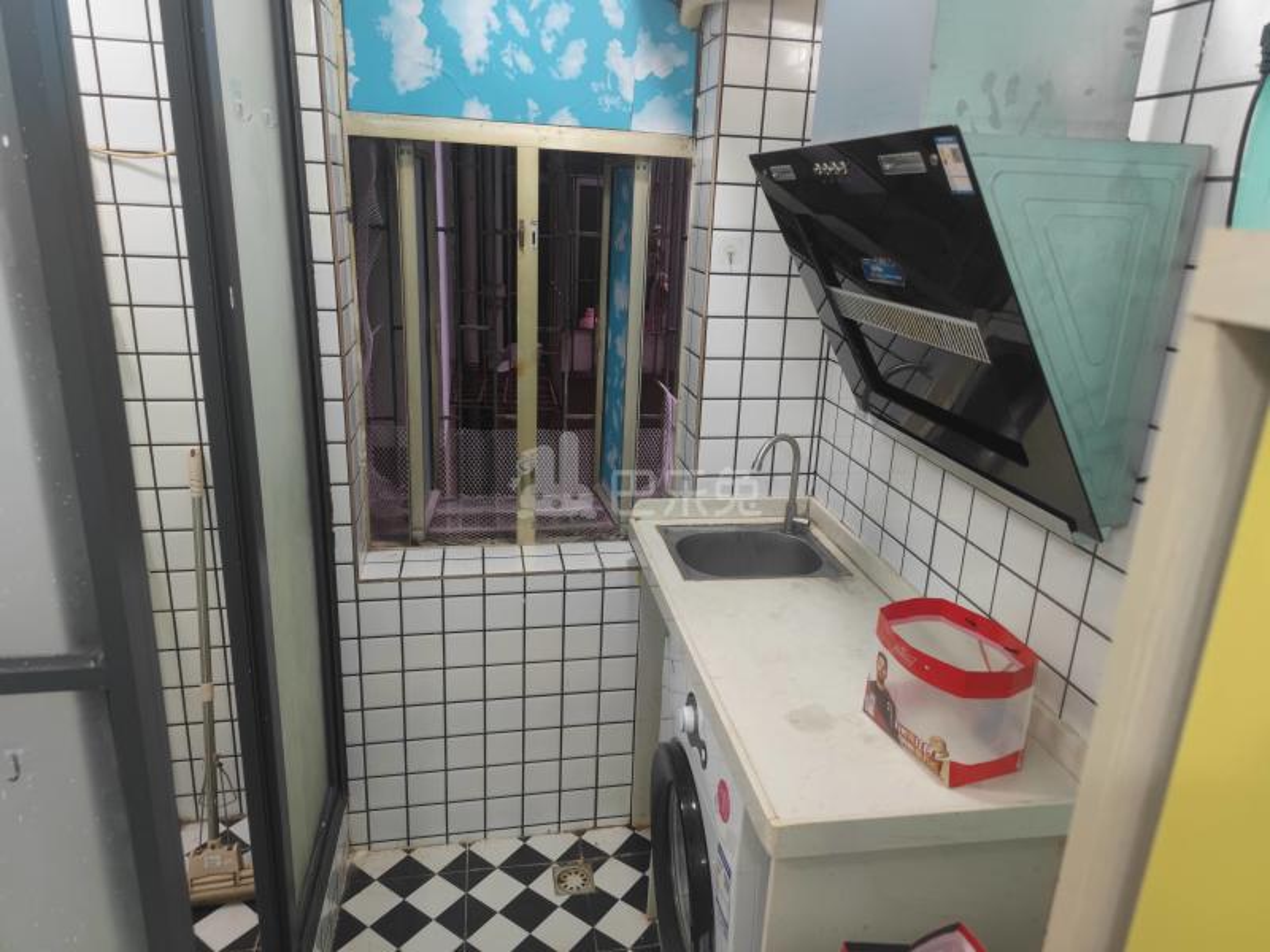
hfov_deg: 49.0
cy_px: 476
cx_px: 635
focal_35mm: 38
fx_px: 1394
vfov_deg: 37.7
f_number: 1.95
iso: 650
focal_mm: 7.59
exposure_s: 1/50
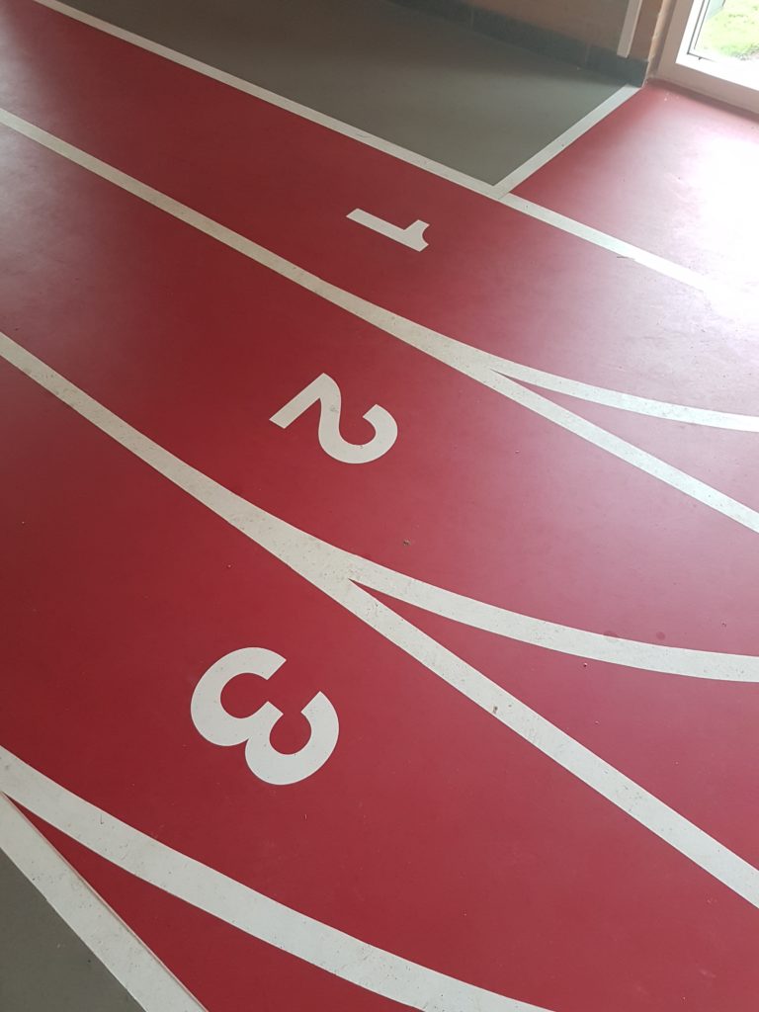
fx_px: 760
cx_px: 380
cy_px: 506
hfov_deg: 53.1
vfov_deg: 67.3
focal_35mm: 26
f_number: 1.7
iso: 160
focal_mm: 4.2
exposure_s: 1/50
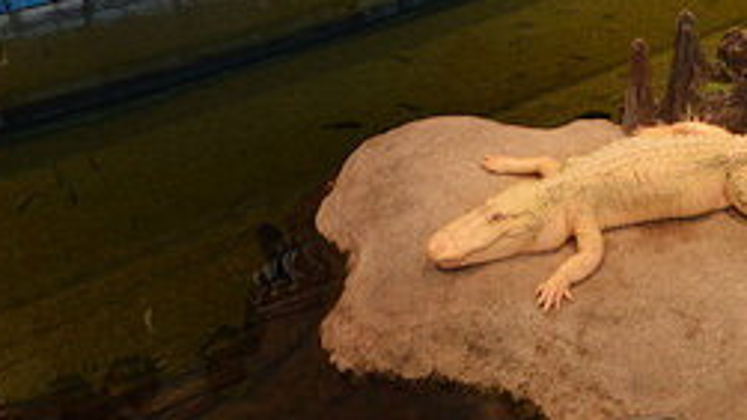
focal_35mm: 48
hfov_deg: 40.6
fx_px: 950
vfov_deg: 22.8
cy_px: -88
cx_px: 628
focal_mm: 12
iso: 900
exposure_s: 1/30
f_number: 4.8
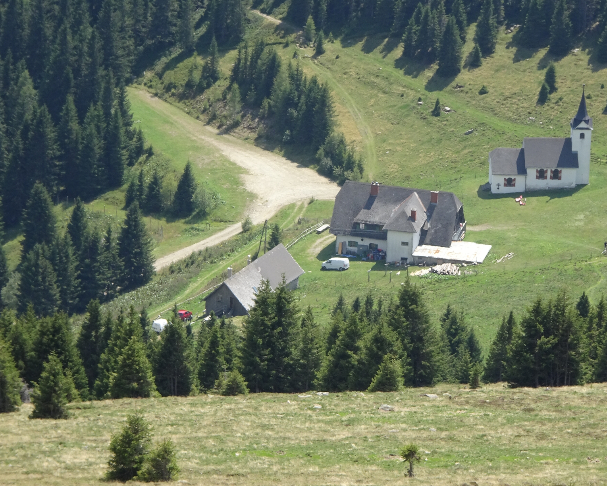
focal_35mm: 212
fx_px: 3808
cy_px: 252
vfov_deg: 7.3
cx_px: 363
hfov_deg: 9.1
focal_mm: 29.57
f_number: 5.6
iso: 80
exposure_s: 1/200
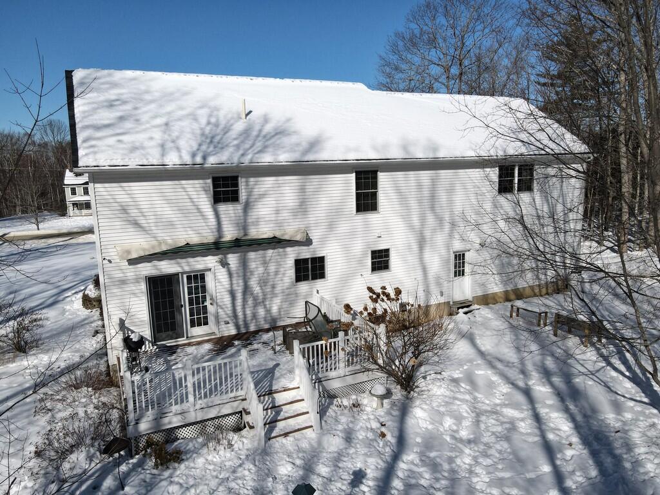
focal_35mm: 24
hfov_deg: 71.6
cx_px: 330
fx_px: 458
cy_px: 248
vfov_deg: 56.8
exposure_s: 1/1600
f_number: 2.8
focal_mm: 4.5
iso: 100
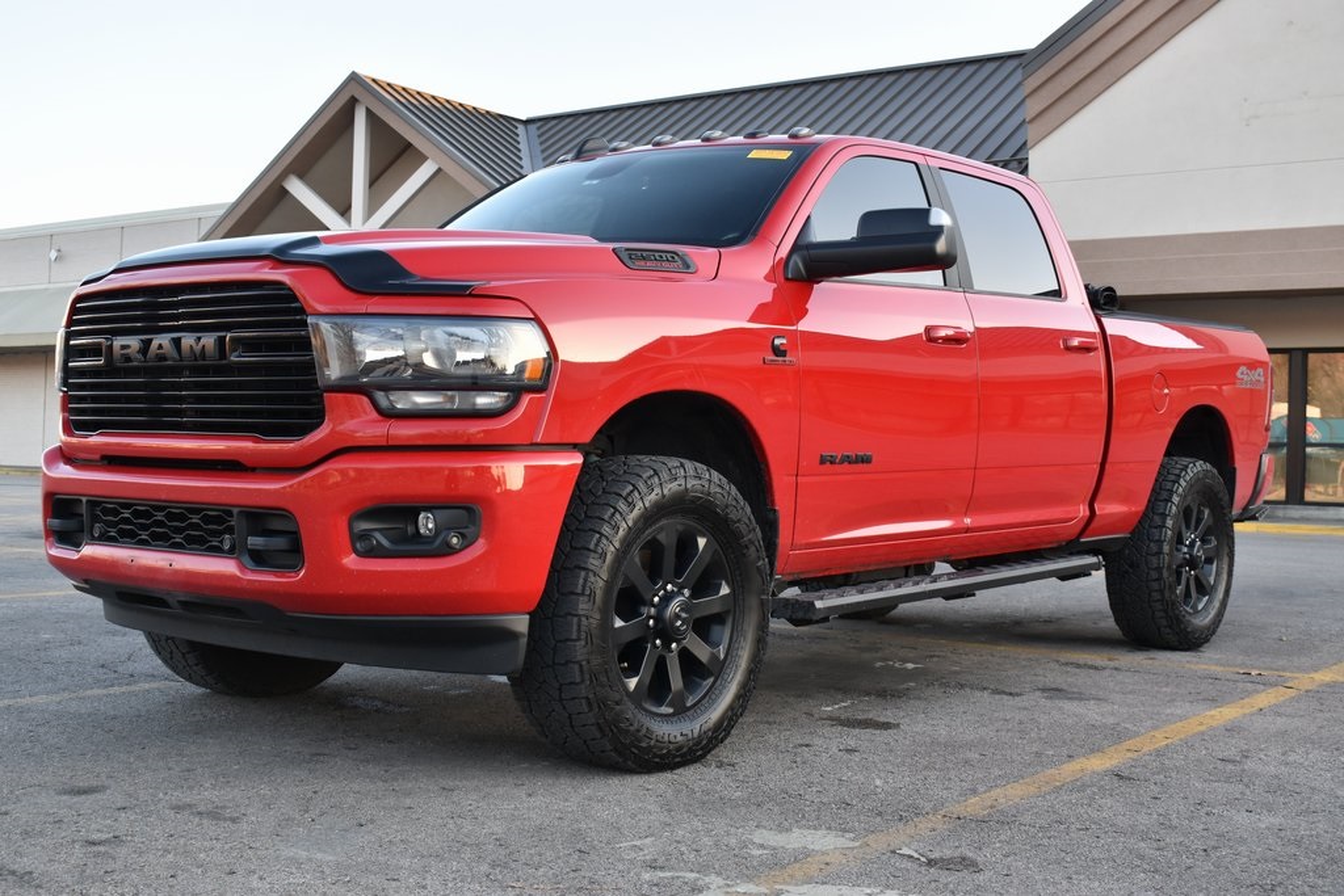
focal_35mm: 44
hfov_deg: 45.0
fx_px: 1624
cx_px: 672
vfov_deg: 30.9
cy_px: 448
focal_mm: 29
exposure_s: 1/125
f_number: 5.6
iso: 400
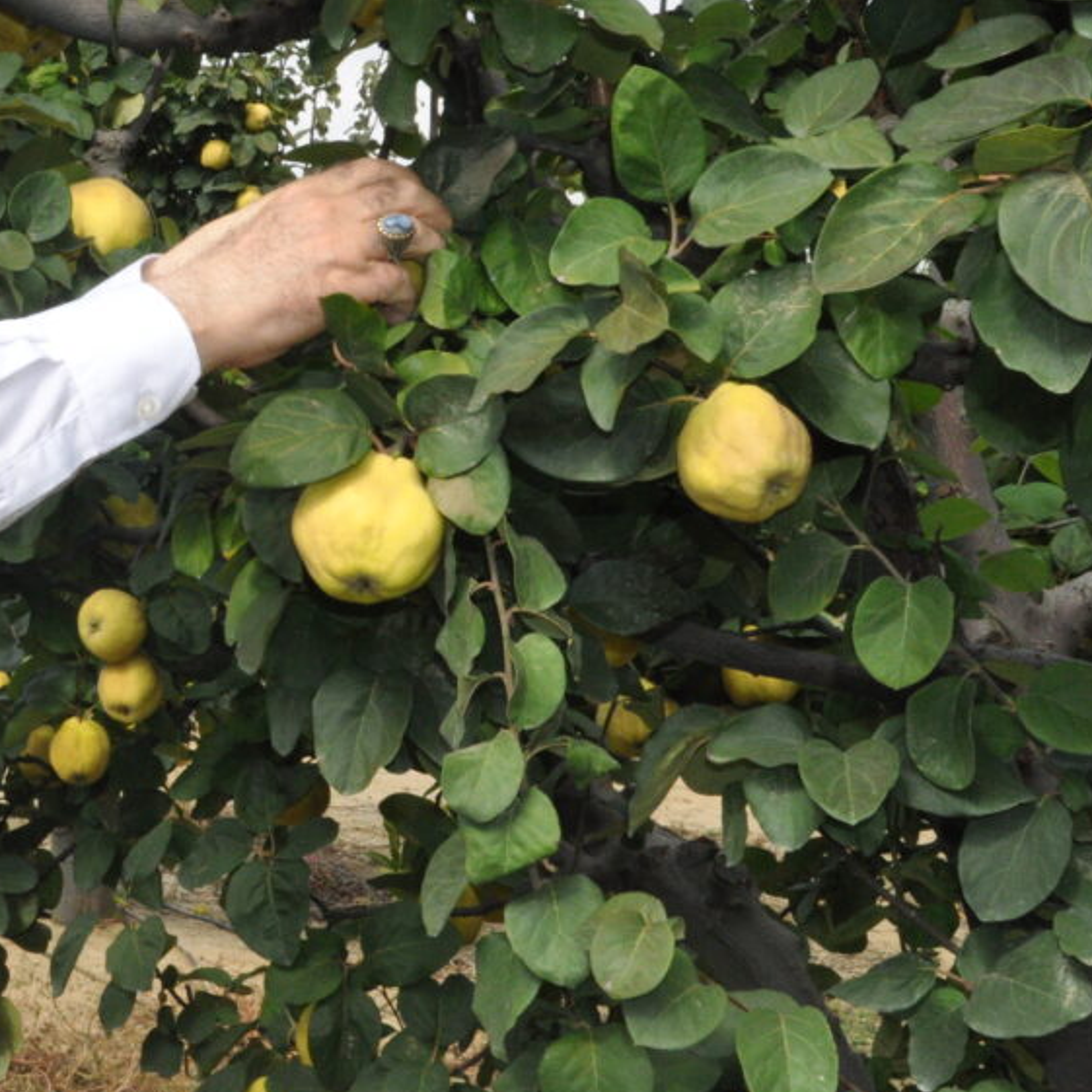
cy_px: 469
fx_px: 2176
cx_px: 45
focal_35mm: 61
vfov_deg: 28.1
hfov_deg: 26.9
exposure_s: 1/200
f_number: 25
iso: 1250
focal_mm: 21
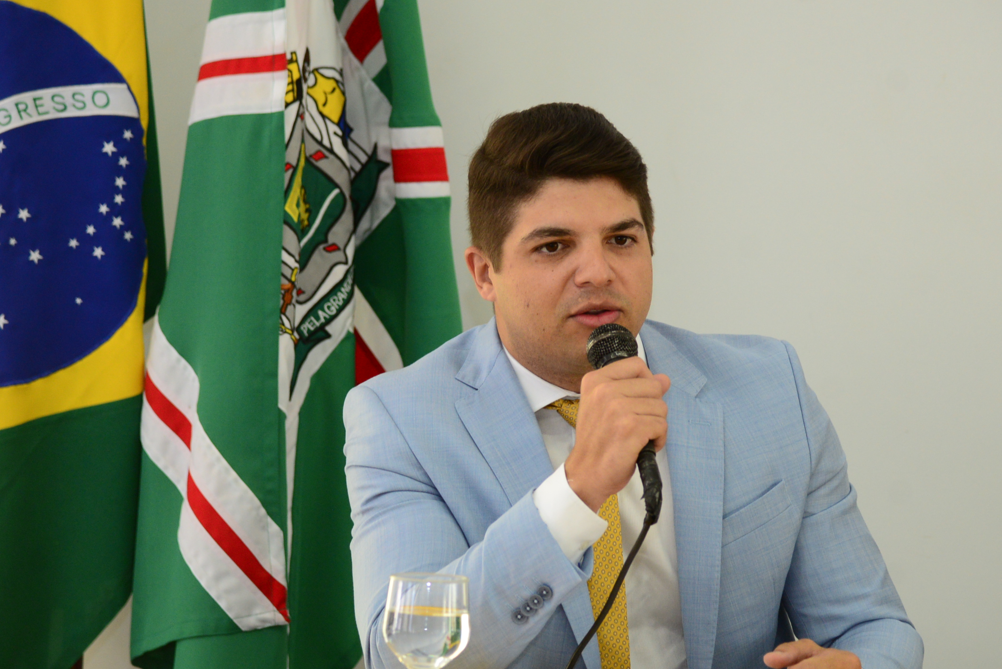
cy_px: 405
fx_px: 4761
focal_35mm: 171
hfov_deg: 12.0
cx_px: 627
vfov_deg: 8.0
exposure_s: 1/125
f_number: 4
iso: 1600
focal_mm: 120
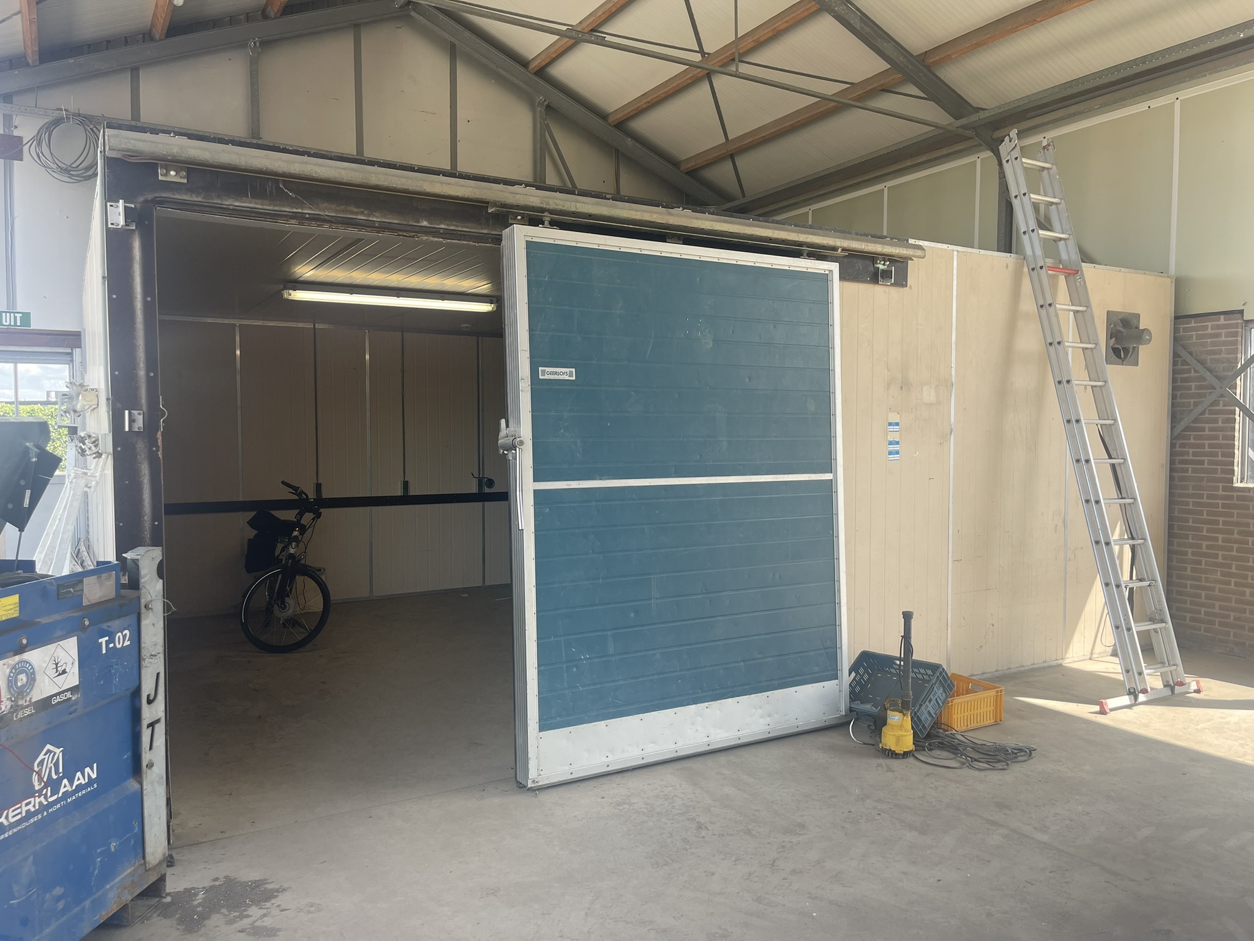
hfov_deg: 69.4
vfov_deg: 54.9
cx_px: 627
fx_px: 906
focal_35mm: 25
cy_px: 470
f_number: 1.6
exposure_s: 1/474
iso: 32
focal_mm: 5.1
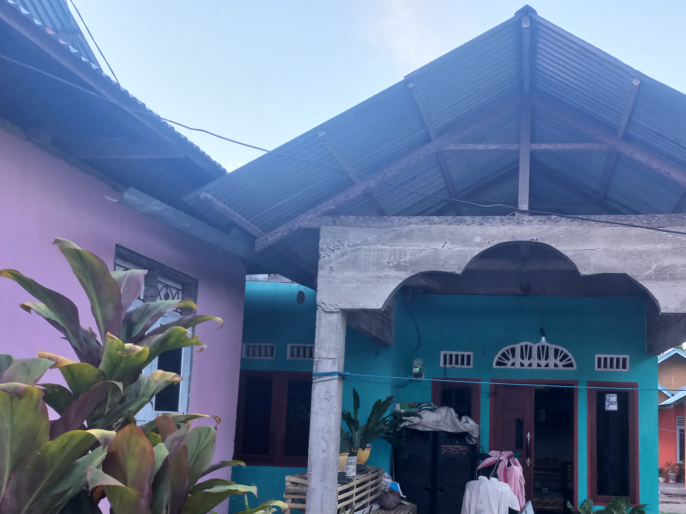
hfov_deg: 51.8
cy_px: 356
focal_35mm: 35
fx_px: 694
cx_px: 451
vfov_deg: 40.0
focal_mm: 4.6
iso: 64
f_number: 1.8
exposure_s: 1/50
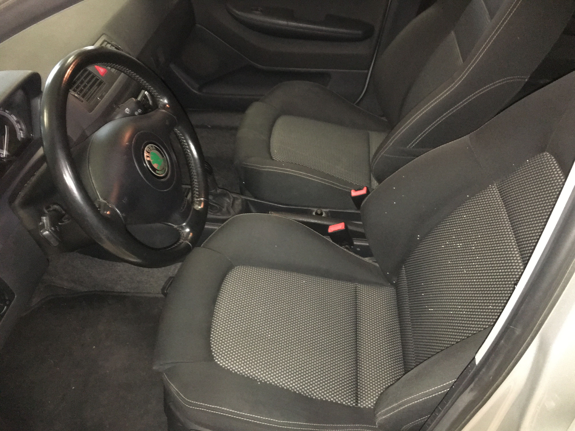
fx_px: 482
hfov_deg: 61.7
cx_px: 288
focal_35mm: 29
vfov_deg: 48.2
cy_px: 216
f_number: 2.2
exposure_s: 1/17
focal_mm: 4.15
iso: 500
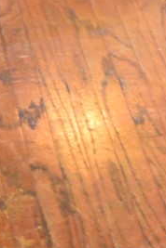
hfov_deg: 5.9
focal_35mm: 226
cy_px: -269
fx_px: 1564
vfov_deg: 8.6
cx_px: 314
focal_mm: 35
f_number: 5
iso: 3200
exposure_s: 1/15
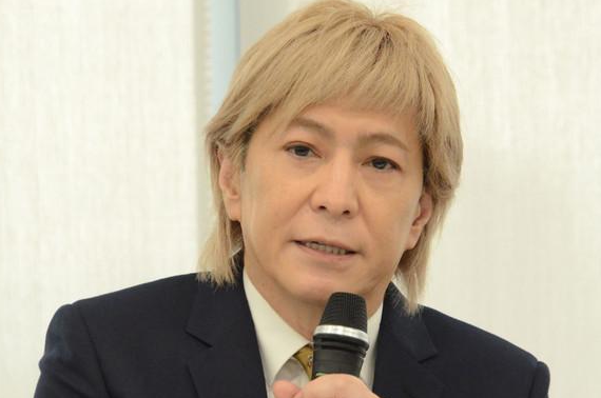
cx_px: 338
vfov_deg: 2.4
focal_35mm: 576
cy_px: 252
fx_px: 9600
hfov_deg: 3.6
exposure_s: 1/200
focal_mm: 300
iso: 4000
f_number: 7.1
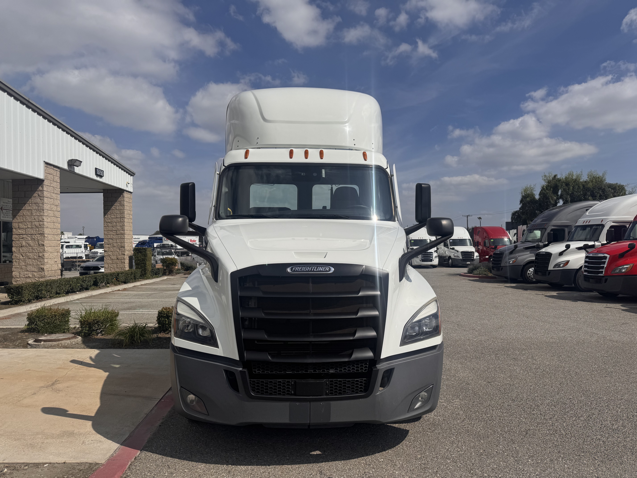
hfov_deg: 71.6
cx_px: 318
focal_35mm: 24
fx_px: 442
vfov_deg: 56.8
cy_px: 239
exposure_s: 1/12346
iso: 80
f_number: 1.78
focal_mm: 6.76
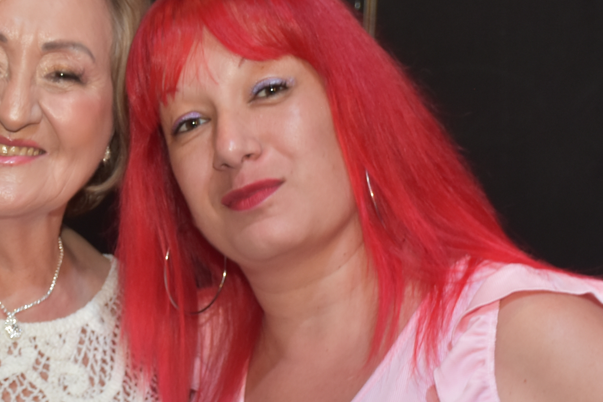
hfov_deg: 14.4
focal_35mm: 141
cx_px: 77
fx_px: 2362
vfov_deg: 9.7
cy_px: 317
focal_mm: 32
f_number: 4
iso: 400
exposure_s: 1/60
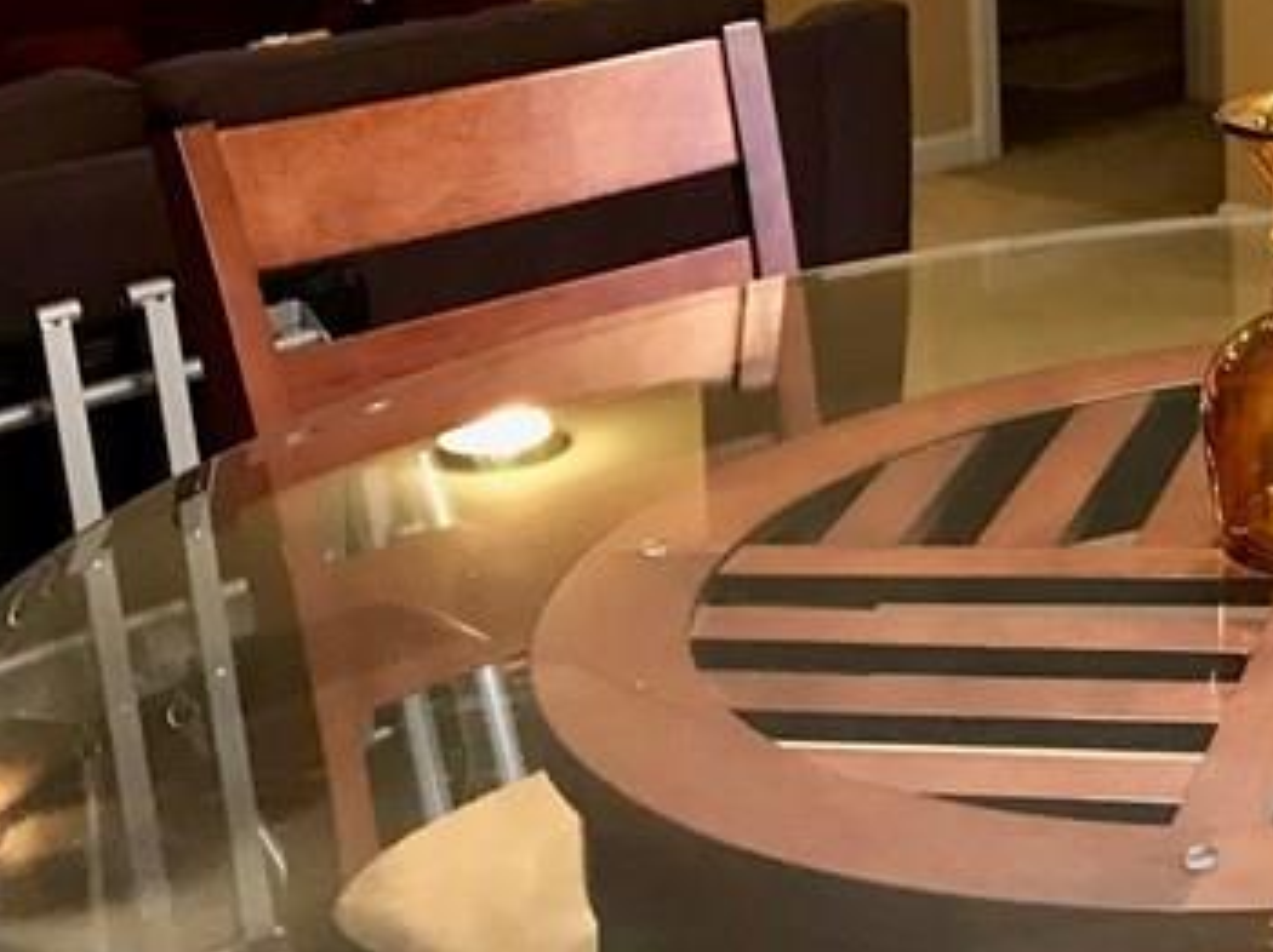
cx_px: 1597
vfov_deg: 17.0
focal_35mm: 82
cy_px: -265
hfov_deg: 21.8
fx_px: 3013
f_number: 1.8
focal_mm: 3.99
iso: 64
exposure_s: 1/15
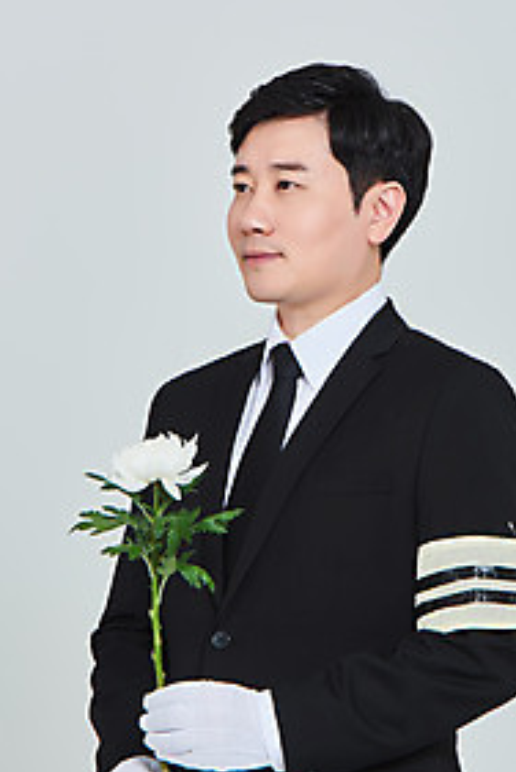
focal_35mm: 199
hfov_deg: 6.9
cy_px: 500
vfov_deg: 10.3
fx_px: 4268
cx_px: 295
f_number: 13
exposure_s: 1/125
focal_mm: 140
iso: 100
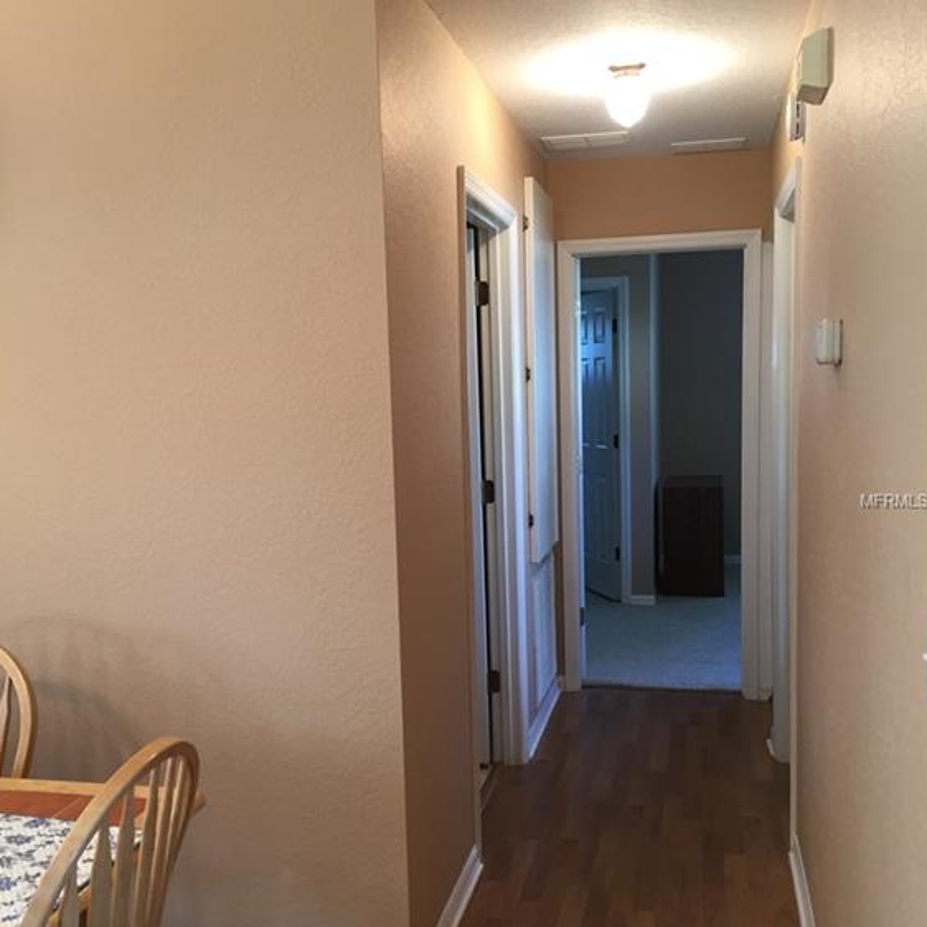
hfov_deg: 47.2
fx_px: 1060
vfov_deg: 47.2
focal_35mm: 35
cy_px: 501
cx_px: 460
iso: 100
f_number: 2.2
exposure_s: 1/30
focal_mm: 4.15
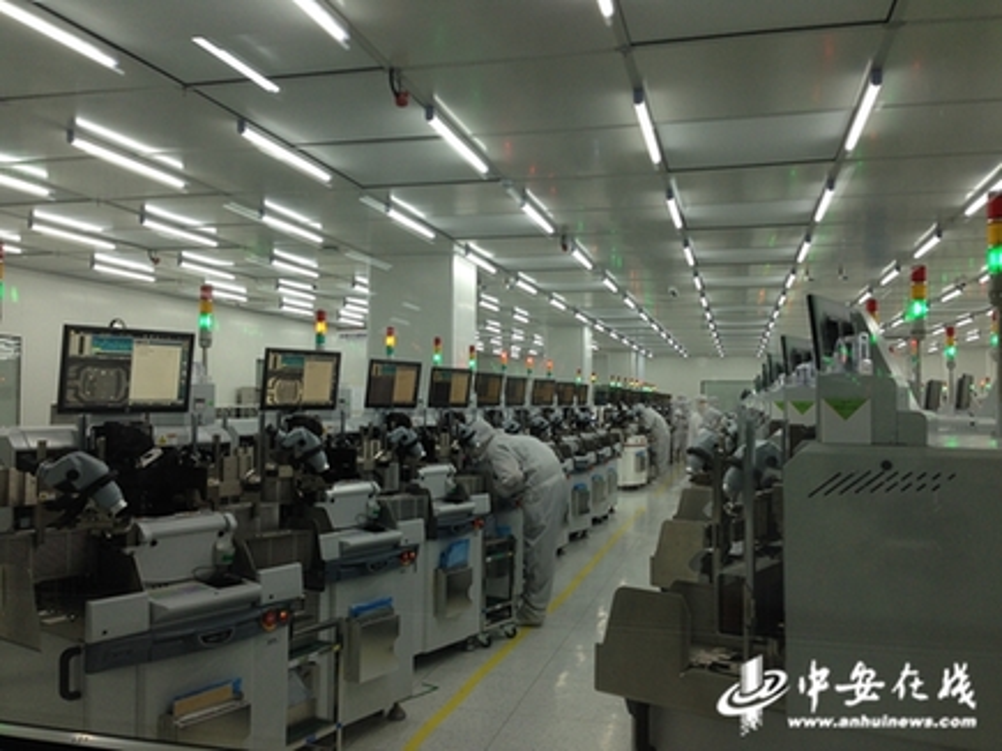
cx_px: 501
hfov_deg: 55.4
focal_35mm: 33
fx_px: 955
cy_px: 376
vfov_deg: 42.9
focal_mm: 4.12
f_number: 2.4
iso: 50
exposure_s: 1/30
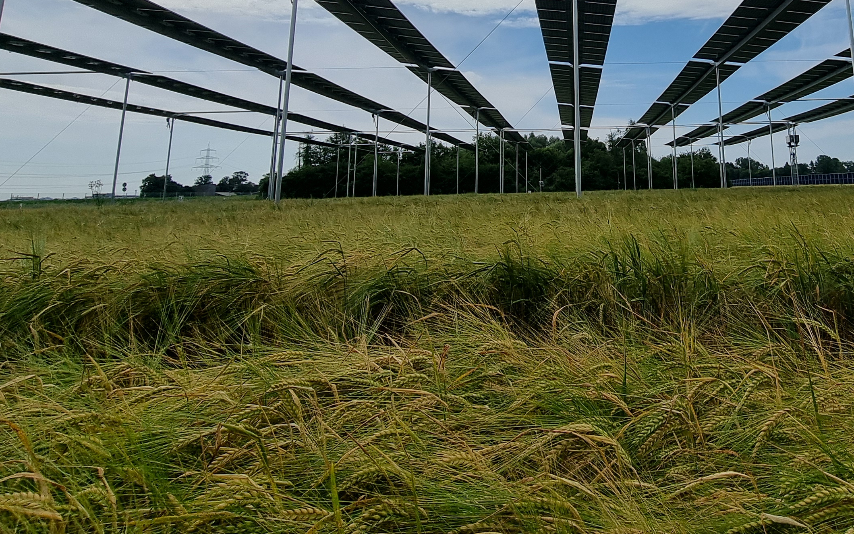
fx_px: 605
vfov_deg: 42.5
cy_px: 28
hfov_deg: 67.7
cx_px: 595
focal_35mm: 26
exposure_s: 1/6192
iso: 50
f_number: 2.2
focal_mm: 2.2
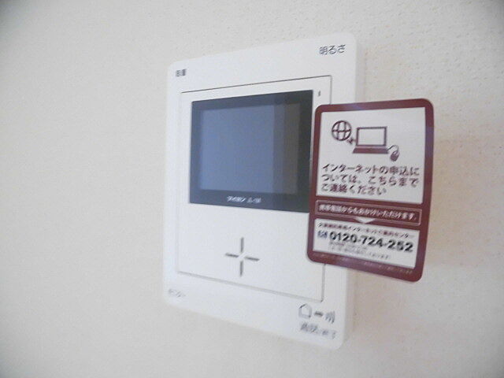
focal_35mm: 24
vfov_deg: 56.8
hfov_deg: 71.6
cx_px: 252
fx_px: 349
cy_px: 189
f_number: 3.1
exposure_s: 1/10
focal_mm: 4.3
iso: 800
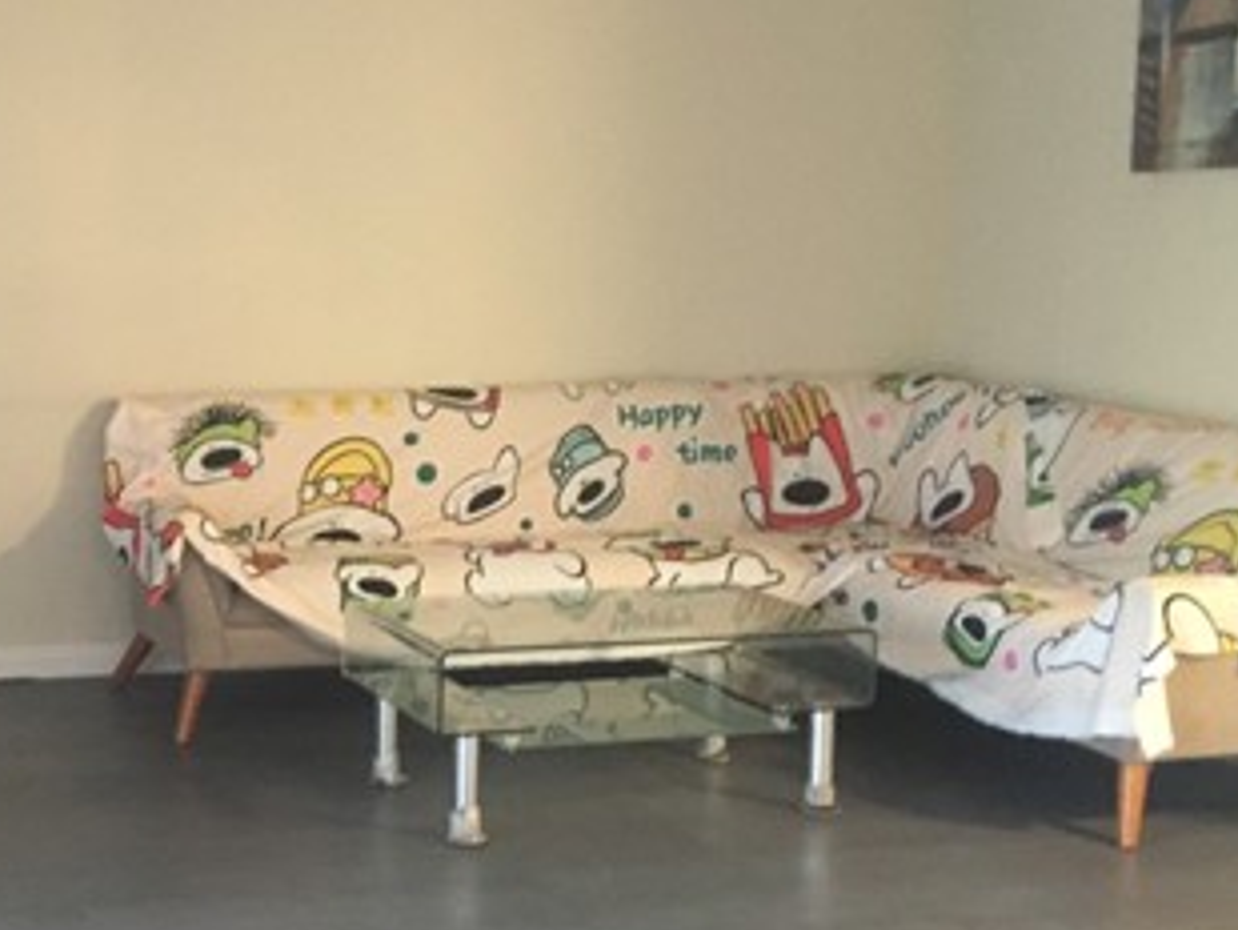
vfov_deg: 24.4
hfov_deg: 31.1
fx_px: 2147
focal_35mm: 60
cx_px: 200
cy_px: 445
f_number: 2.2
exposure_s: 1/15
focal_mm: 4.15
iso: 250
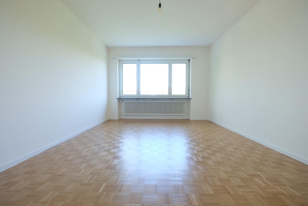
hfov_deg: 100.4
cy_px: 103
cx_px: 154
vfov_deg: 77.3
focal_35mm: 15
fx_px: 128
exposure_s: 1/30
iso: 400
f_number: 4
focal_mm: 10
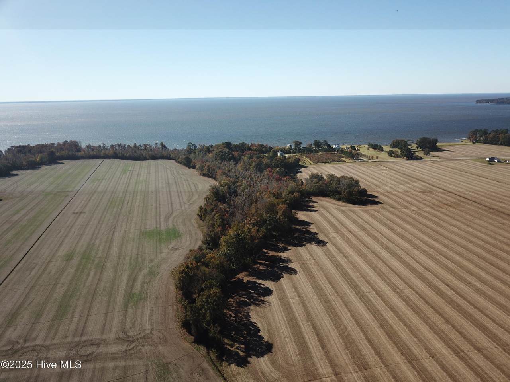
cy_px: 191
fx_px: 383
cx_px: 255
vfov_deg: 53.1
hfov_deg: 67.3
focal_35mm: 26
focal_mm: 4.73
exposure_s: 1/190
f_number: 2.2
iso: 100
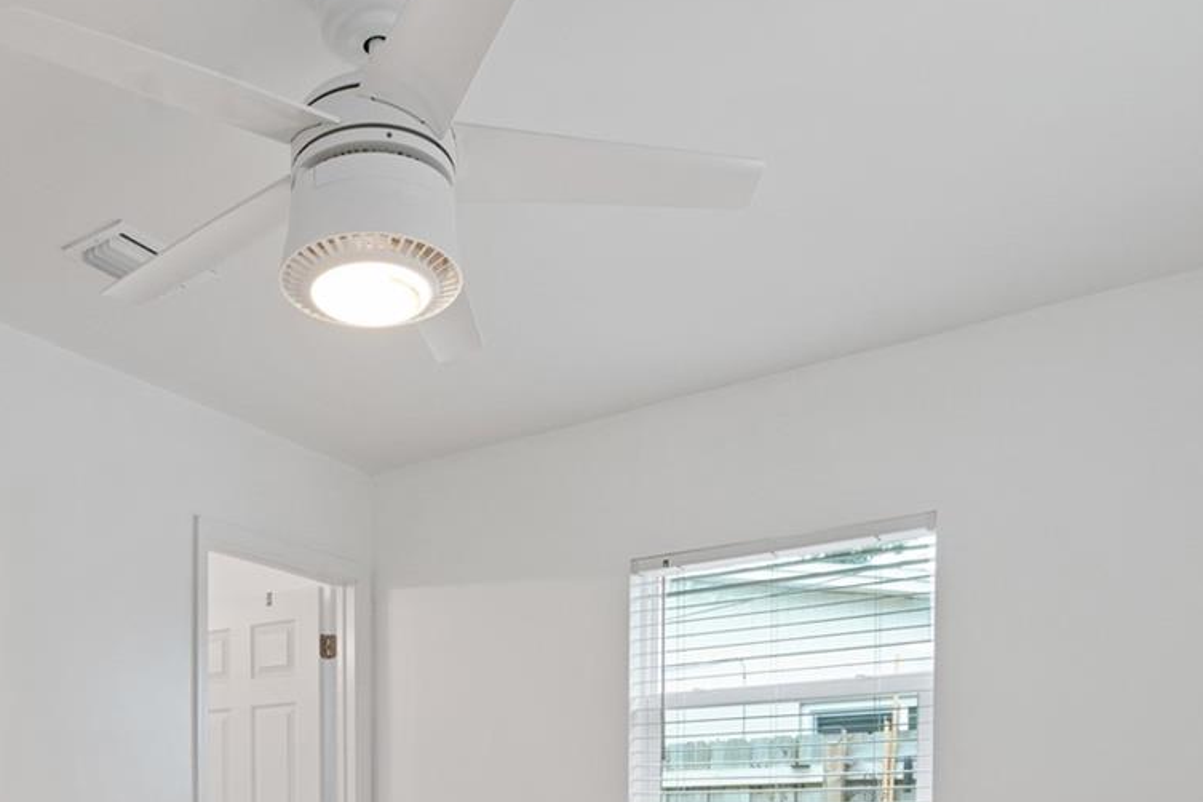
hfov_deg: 52.6
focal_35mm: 35
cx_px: 342
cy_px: 828
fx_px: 1172
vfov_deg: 34.0
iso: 250
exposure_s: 1/13
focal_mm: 16.5
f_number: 9
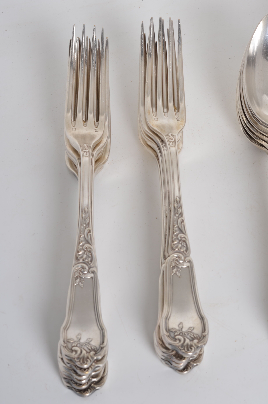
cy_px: 202
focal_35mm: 75
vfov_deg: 27.0
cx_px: 134
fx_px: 841
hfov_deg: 18.1
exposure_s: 1/125
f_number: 14
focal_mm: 50
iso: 100
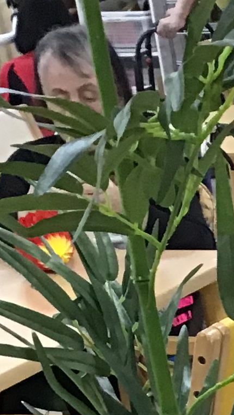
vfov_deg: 13.2
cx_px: 642
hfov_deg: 7.6
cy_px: 768
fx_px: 1598
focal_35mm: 145
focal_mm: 3.3
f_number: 2.4
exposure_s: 1/30
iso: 80
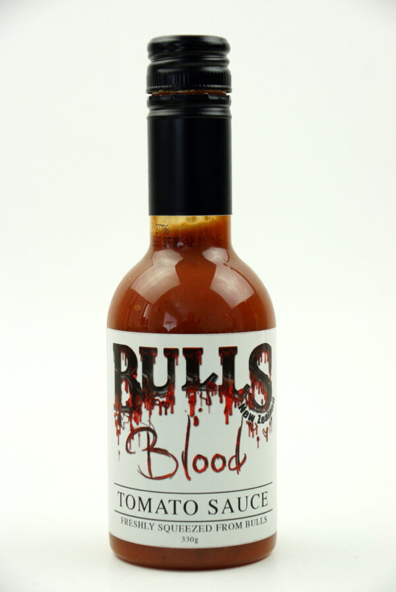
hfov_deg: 15.2
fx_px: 1483
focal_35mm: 90
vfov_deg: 22.6
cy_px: 296
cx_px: 198
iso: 200
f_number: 7.1
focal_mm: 60
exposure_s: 1/125
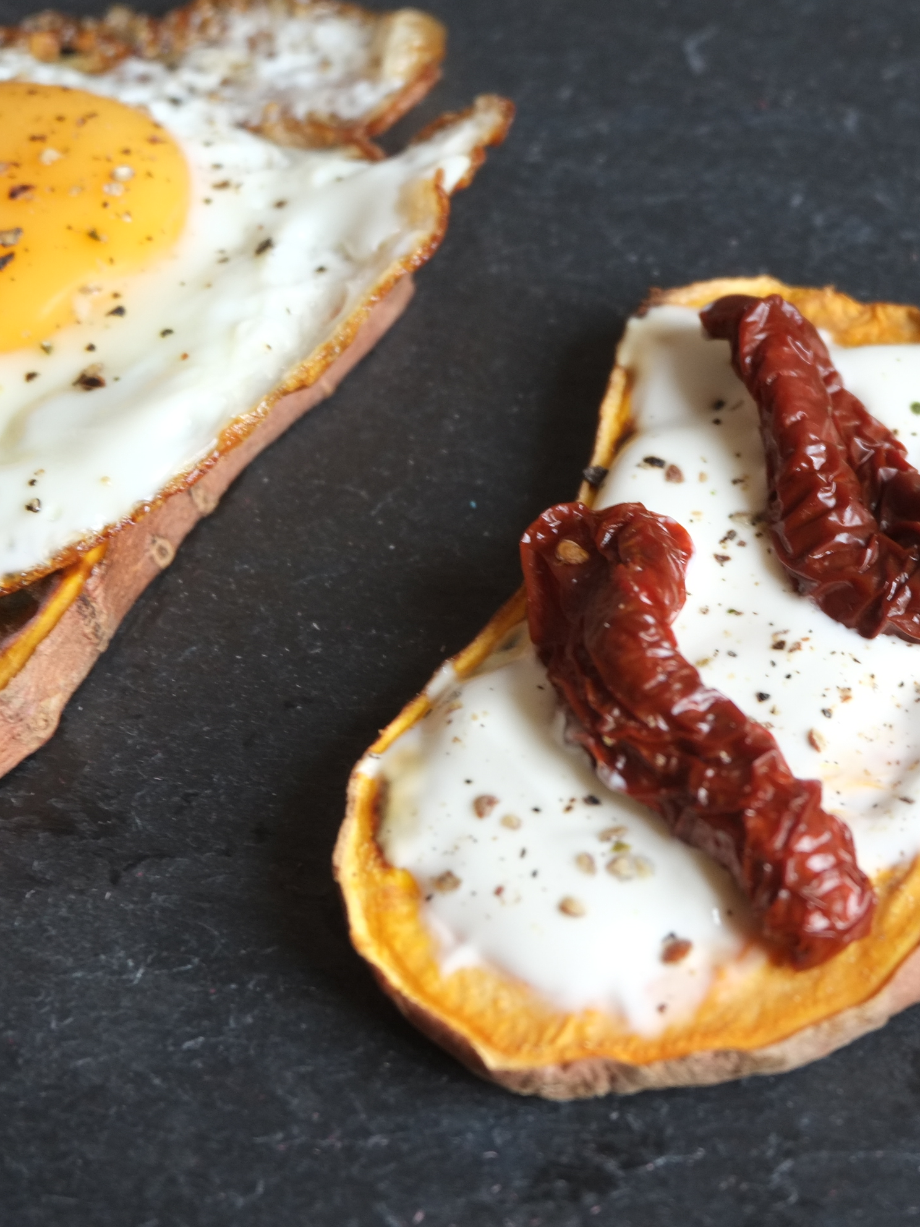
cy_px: 711
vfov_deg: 28.9
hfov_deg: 21.7
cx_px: 715
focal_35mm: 67
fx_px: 2374
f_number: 4.5
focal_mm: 26.9
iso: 640
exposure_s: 1/6
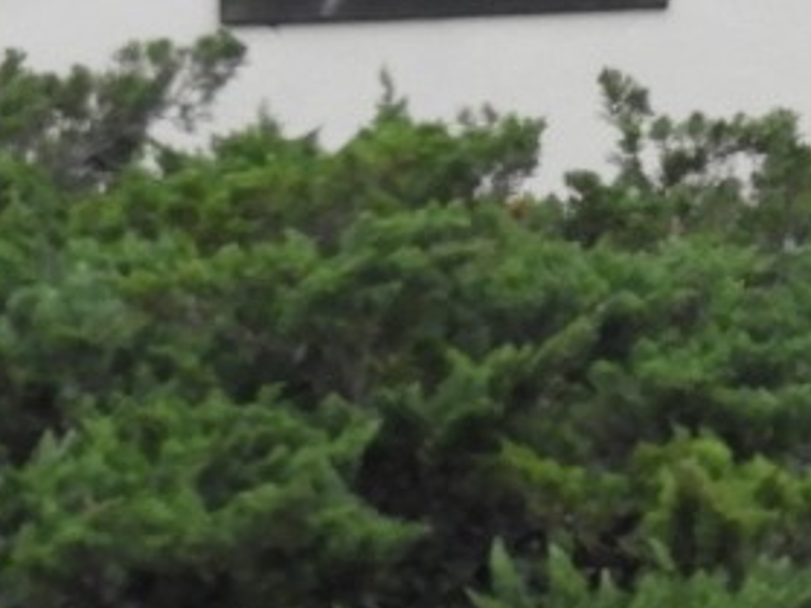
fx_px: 39858
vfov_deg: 0.9
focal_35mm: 1702
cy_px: 35
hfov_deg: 1.2
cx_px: 1494
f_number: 5.5
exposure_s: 1/125
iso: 360
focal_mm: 59.1
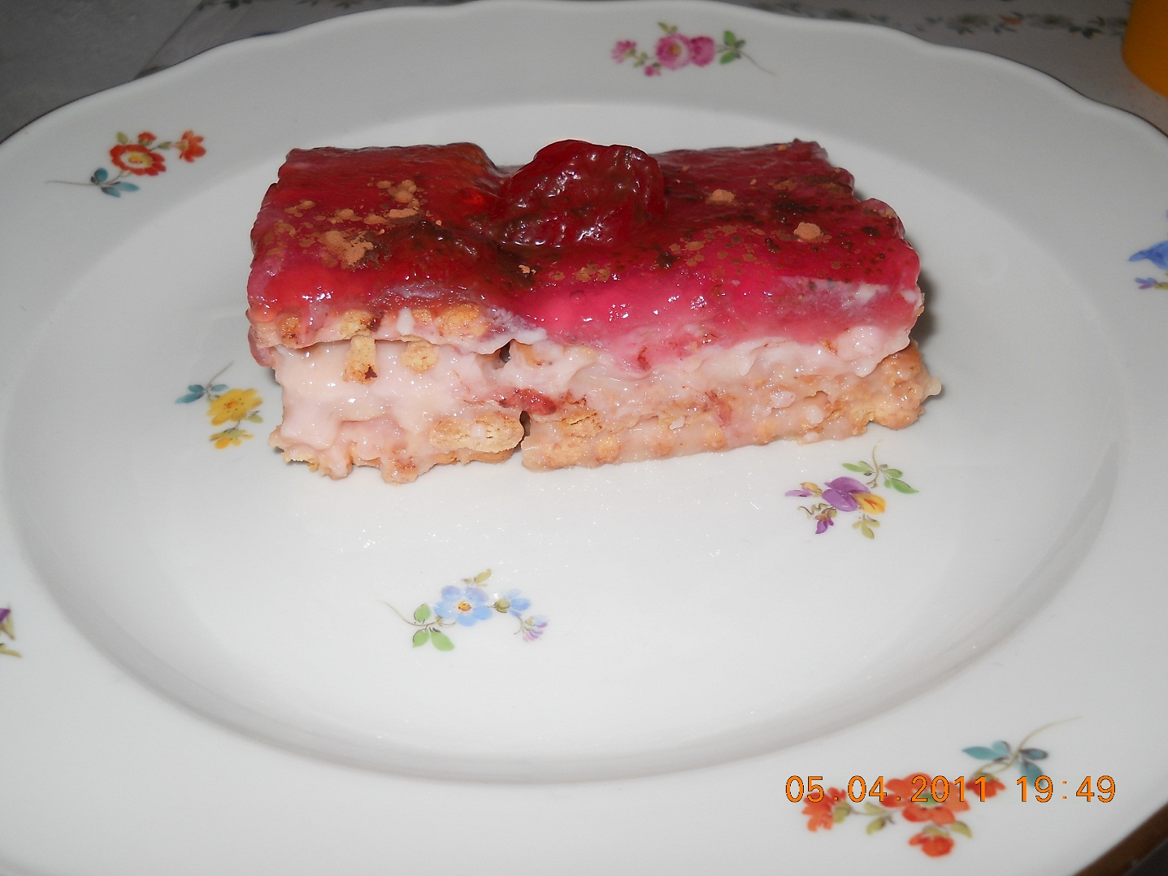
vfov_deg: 35.1
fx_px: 1384
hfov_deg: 45.8
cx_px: 584
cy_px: 438
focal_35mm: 41
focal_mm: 6.72
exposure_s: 1/30
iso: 80
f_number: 5.5
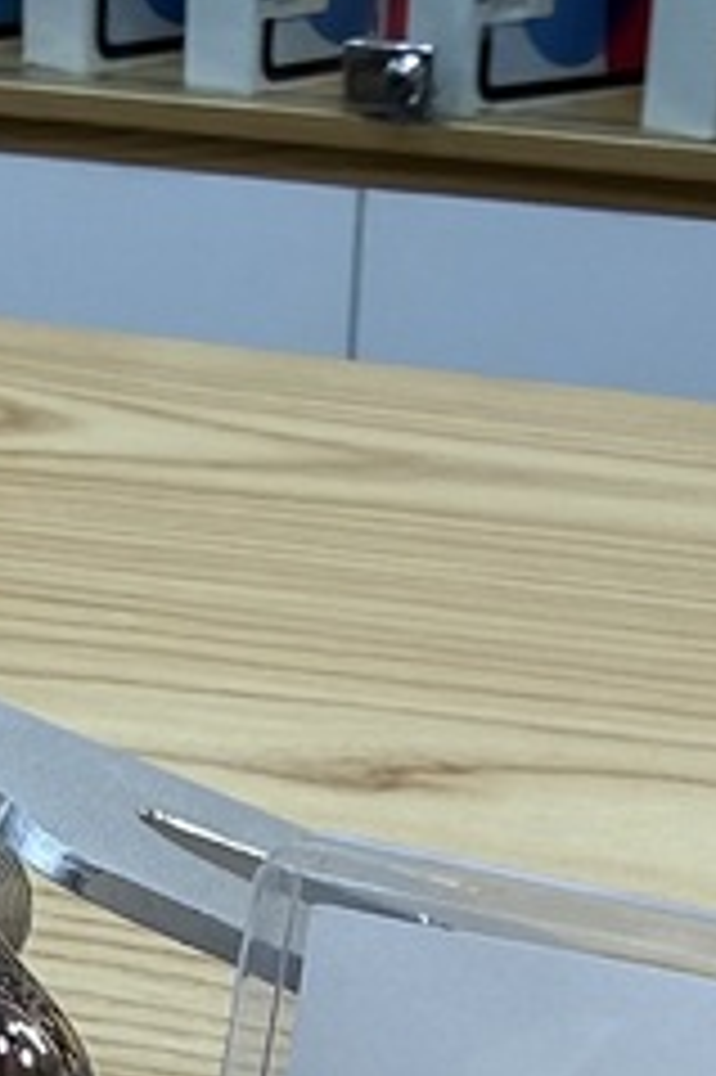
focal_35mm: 94
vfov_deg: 20.2
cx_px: 272
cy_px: 1324
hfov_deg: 14.5
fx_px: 2808
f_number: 2.2
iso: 80
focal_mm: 2.22
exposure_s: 1/120
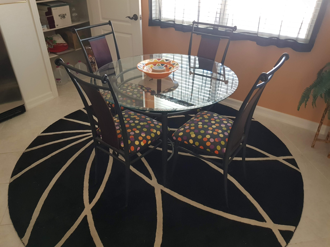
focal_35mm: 26
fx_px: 248
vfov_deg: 53.1
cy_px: 124
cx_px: 165
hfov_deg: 67.3
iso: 200
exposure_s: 1/30
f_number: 1.7
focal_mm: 4.2
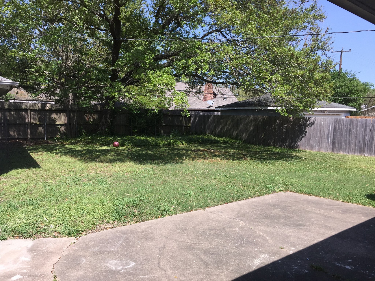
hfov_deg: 61.7
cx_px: 188
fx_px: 314
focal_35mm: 29
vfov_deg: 48.2
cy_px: 140
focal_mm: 4.15
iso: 32
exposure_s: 1/1364
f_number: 2.2
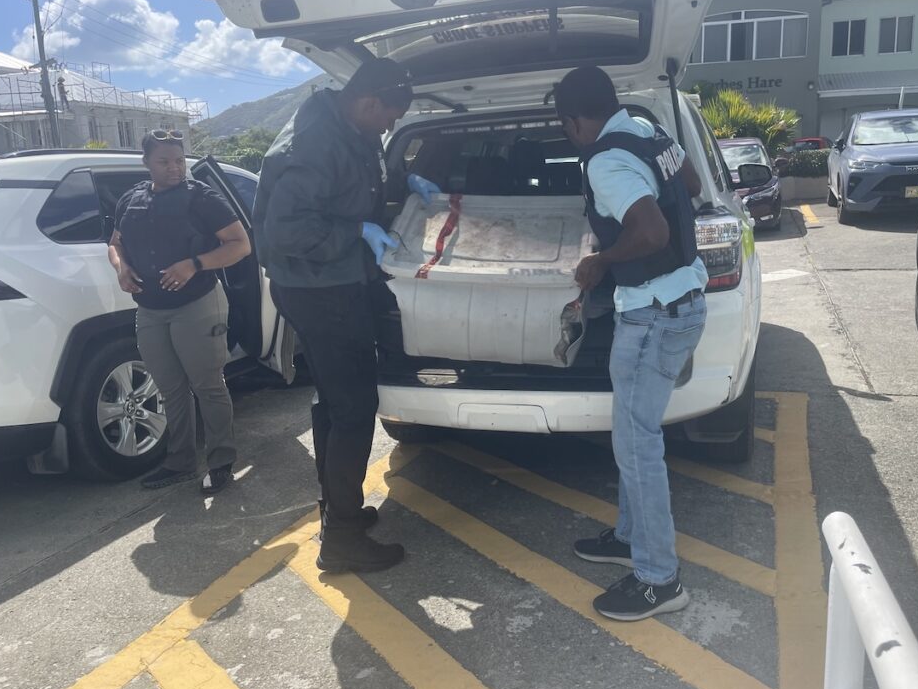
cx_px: 499
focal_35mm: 29
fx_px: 769
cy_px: 343
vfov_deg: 48.2
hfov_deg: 61.5
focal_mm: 4.2
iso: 32
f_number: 1.6
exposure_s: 1/2304
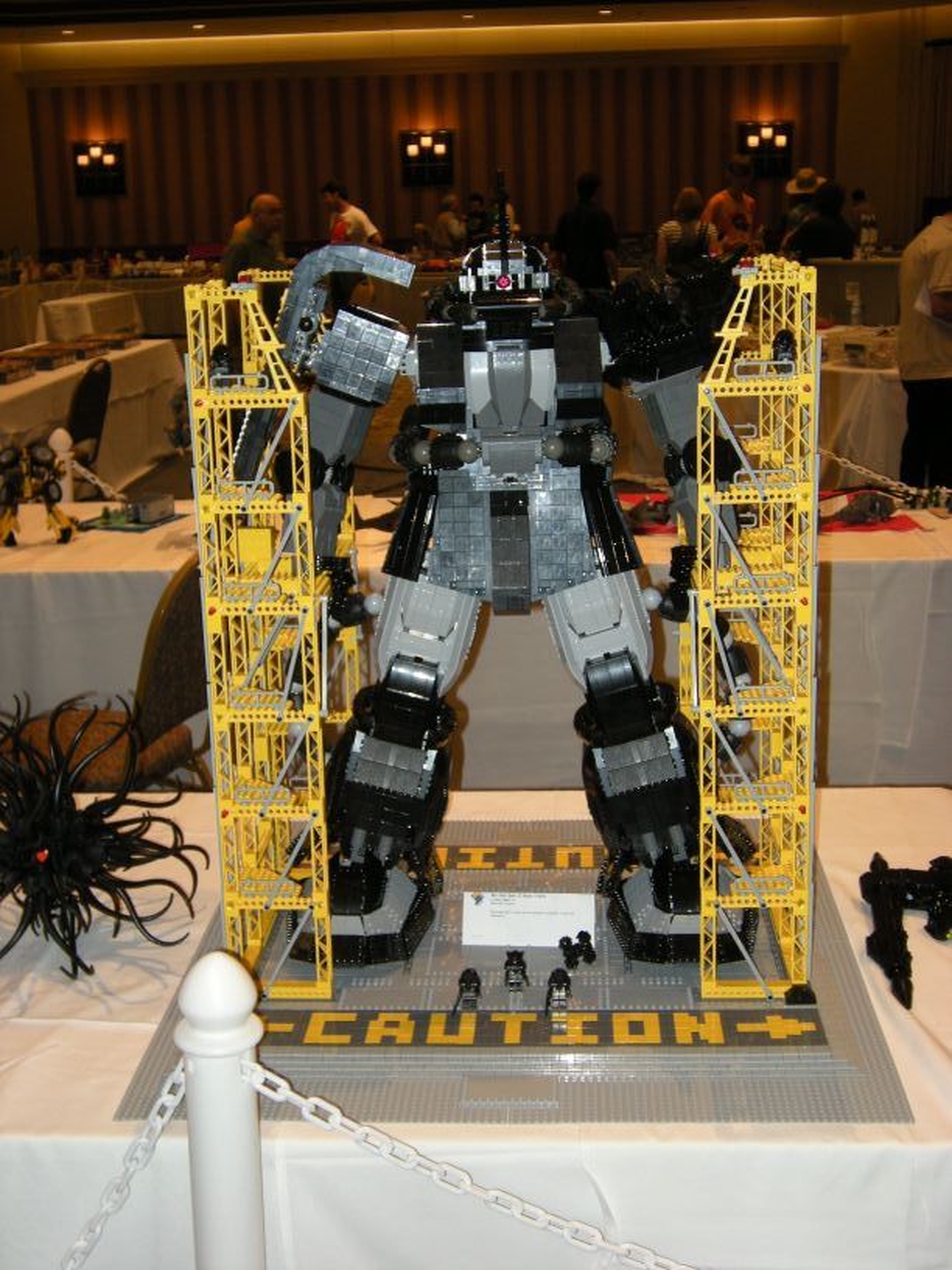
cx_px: 476
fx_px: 1650
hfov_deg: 32.2
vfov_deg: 42.1
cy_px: 635
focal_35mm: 45
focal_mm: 7.5
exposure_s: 1/30
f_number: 3.5
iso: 119
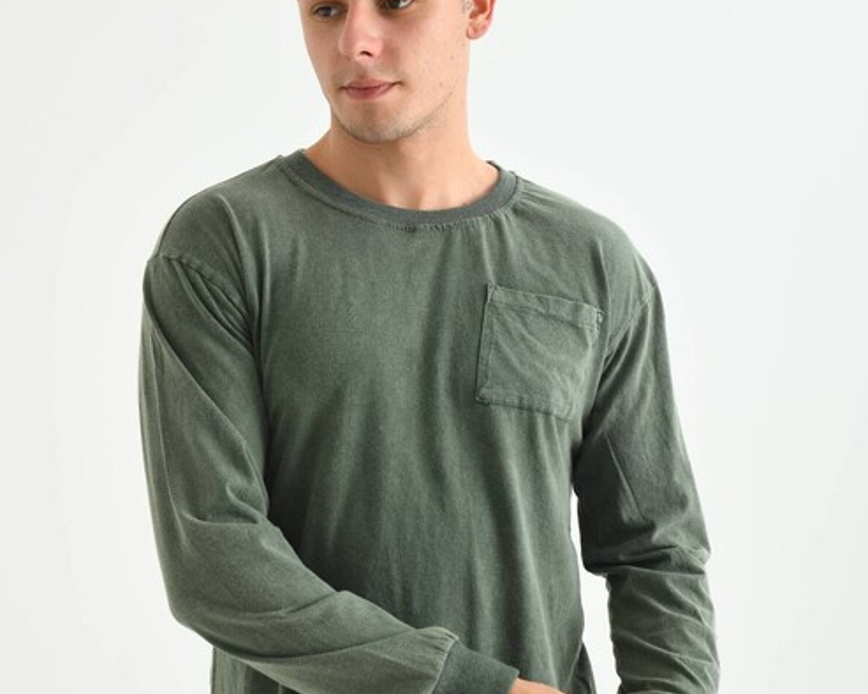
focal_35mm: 80
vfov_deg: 19.1
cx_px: 433
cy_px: 428
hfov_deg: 23.9
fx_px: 2054
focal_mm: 56
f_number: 5.6
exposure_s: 1/125
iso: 160
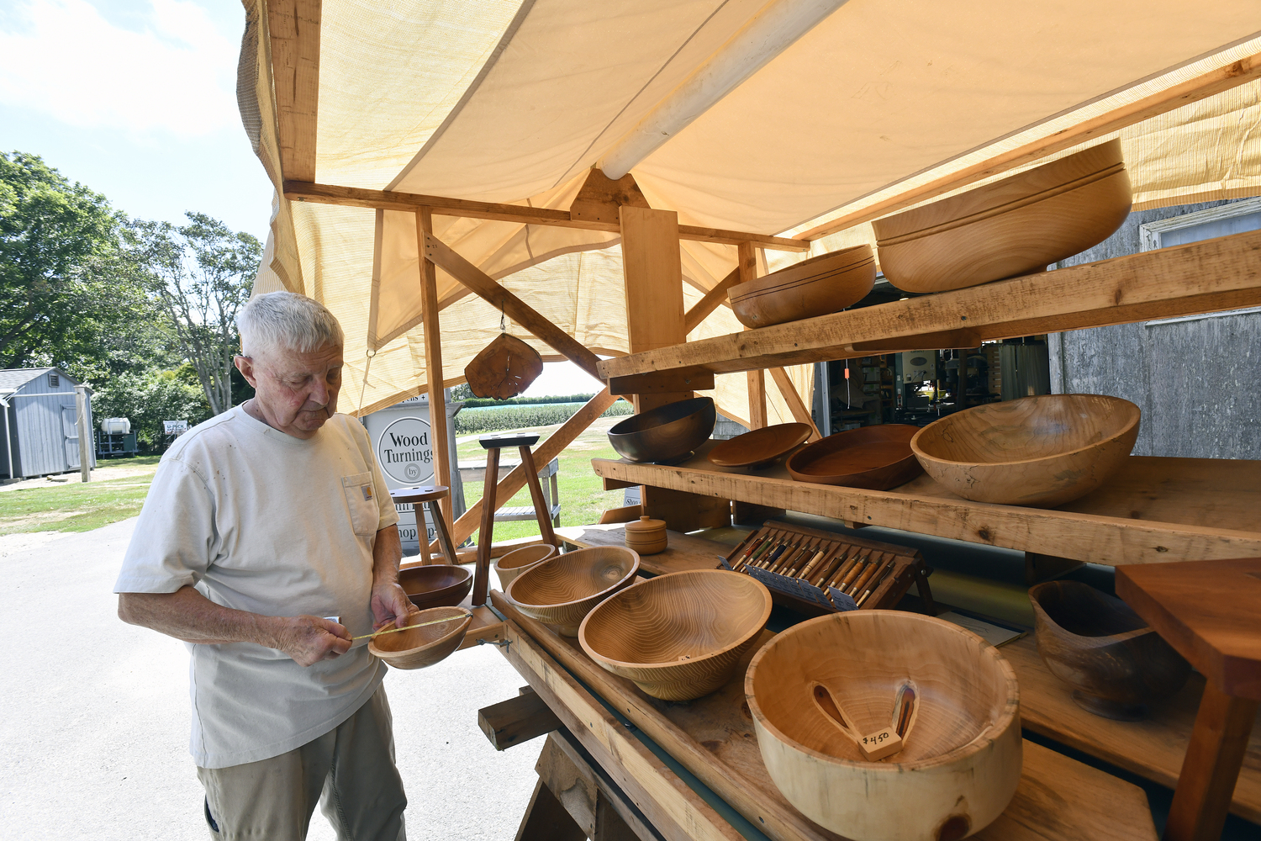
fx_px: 595
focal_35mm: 17
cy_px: 420
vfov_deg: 70.4
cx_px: 630
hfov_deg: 93.3
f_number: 10
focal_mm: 17
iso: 640
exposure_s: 1/400
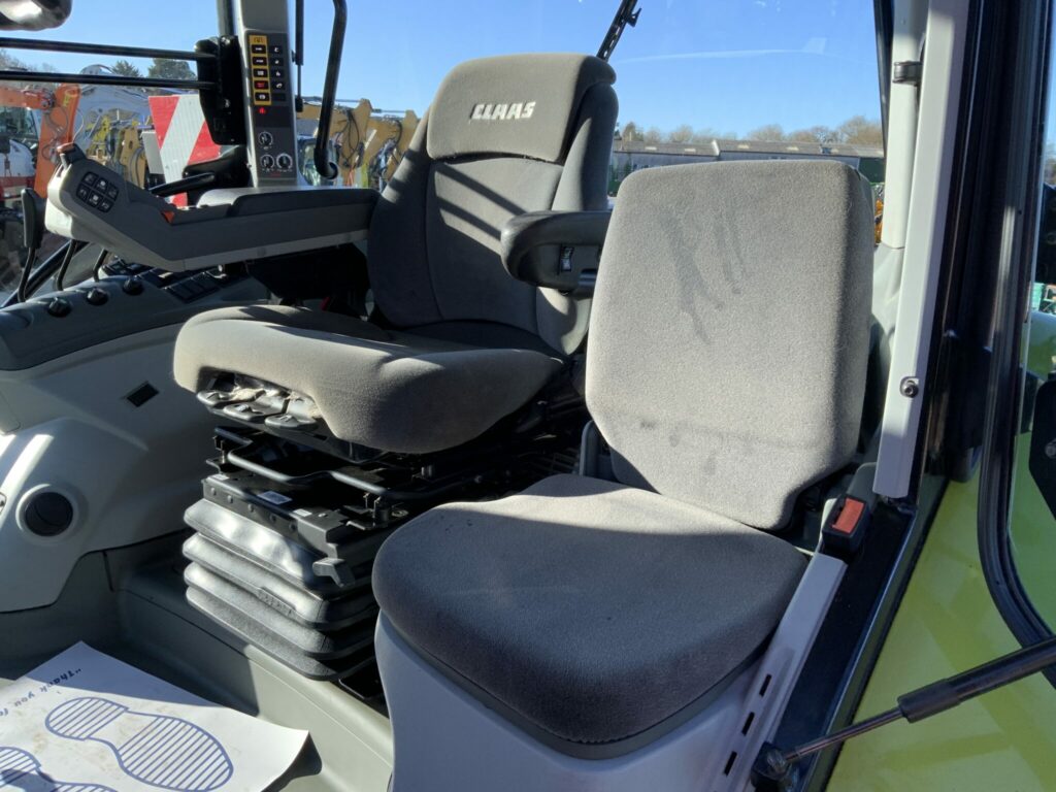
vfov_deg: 48.2
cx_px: 528
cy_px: 396
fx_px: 885
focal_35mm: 29
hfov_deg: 61.7
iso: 16
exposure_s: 1/355
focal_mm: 3
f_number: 1.8
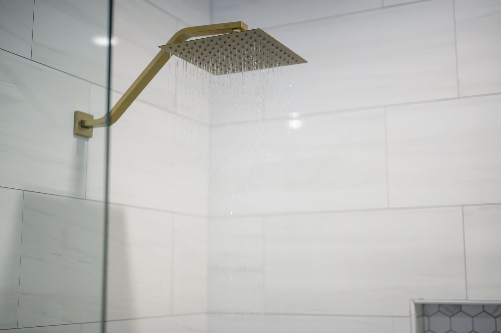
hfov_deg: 39.6
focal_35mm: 50
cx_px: 250
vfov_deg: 26.9
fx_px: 695
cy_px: 166
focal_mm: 50
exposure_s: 1/320
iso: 400
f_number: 1.8
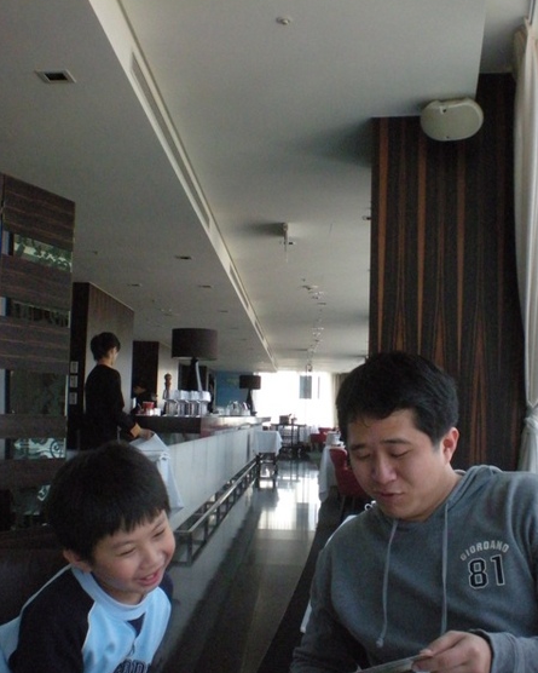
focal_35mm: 40
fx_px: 796
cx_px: 270
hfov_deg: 37.3
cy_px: 345
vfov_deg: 45.8
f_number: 4.6
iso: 800
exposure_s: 1/268
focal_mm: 6.3
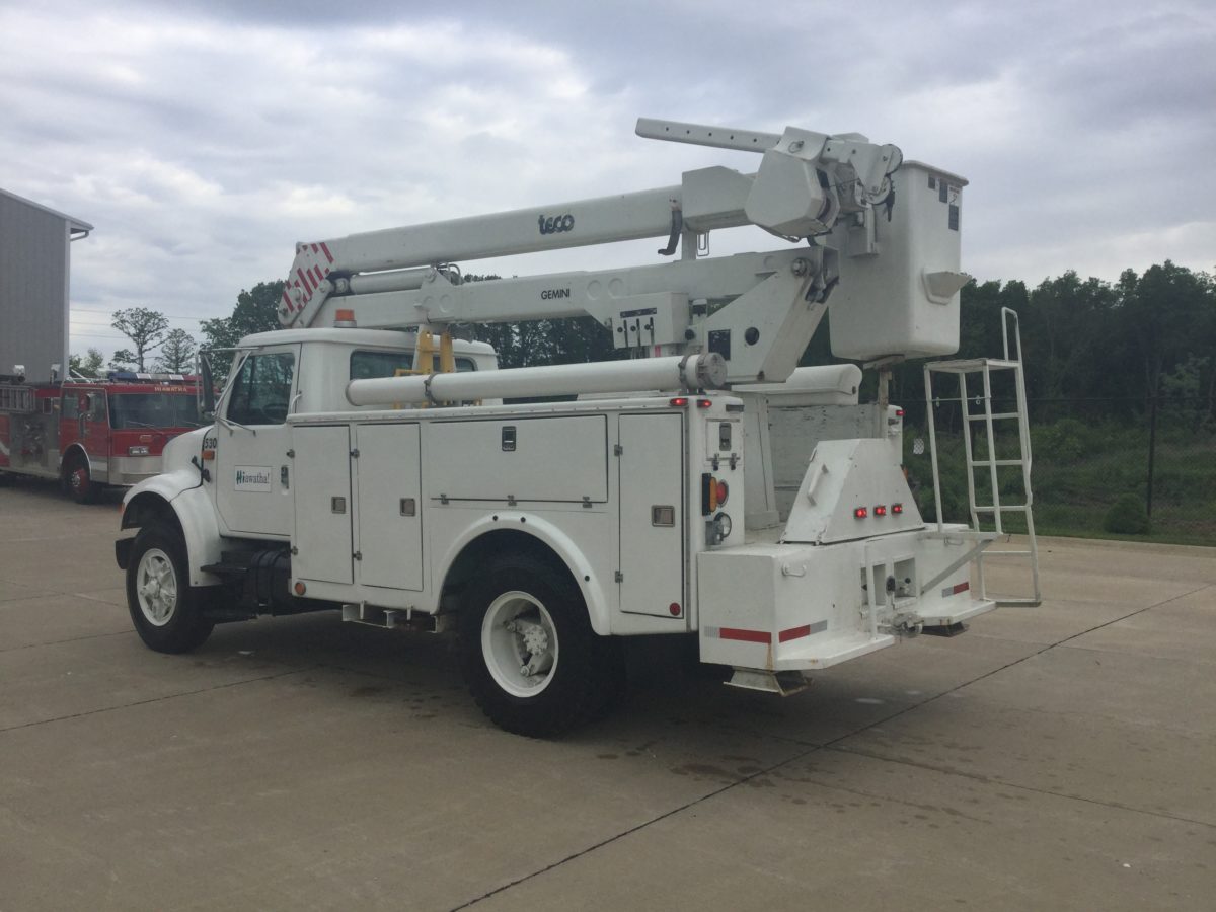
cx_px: 608
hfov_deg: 58.4
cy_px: 456
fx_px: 1089
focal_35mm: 31
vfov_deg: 45.4
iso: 25
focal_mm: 3.3
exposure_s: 1/515
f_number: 2.4
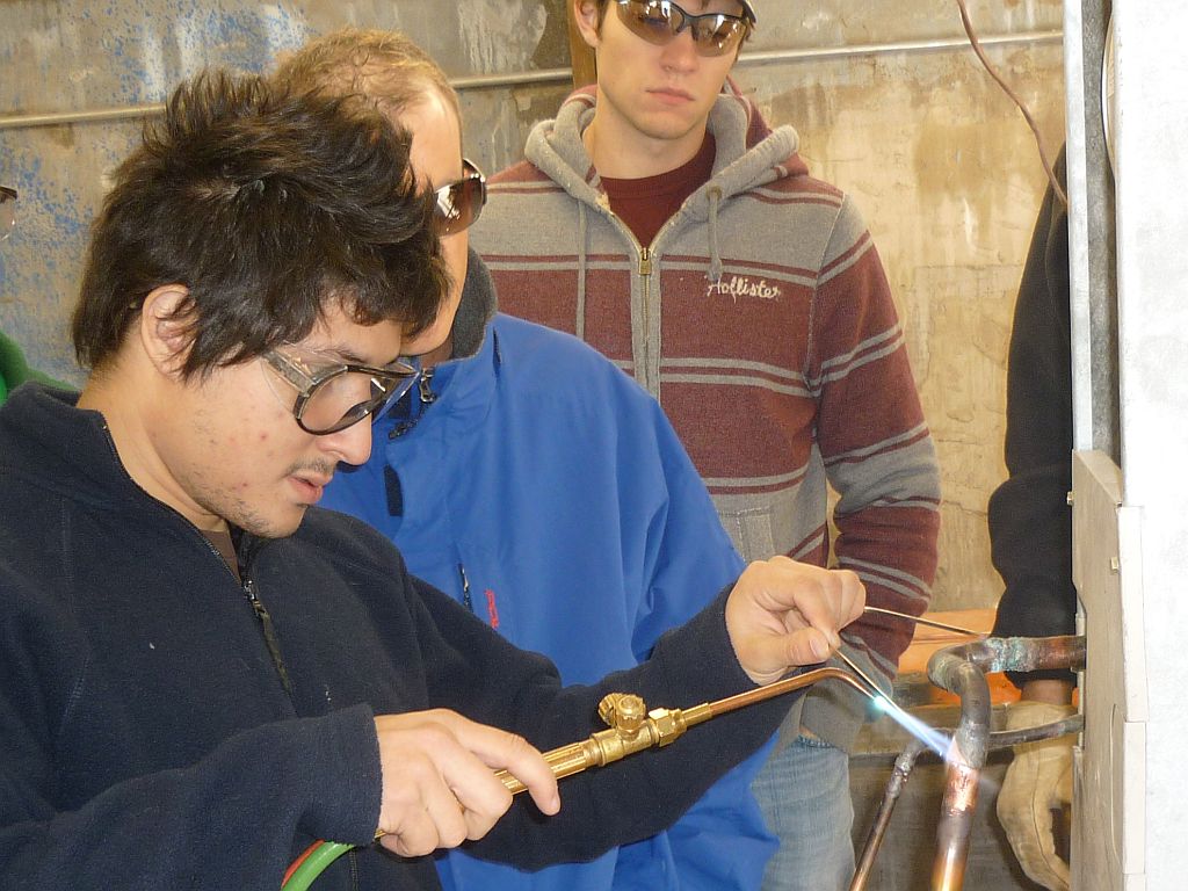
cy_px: 446
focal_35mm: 51
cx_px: 594
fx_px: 1750
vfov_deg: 28.6
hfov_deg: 37.5
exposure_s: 1/30
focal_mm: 5.9
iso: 100
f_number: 2.9
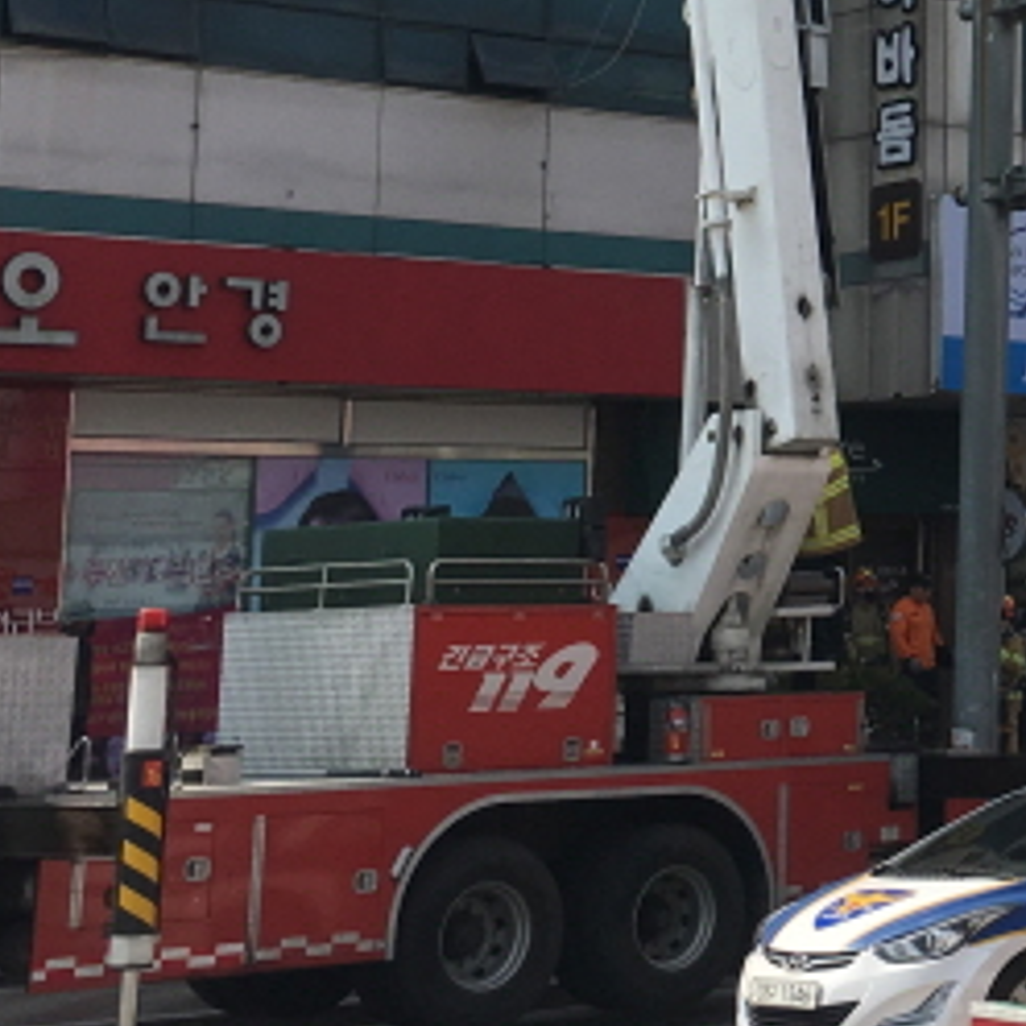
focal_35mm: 93
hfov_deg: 17.4
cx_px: 1369
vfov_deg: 18.3
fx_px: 3119
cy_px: 35
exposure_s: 1/1637
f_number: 2.2
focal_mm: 4.15
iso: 25
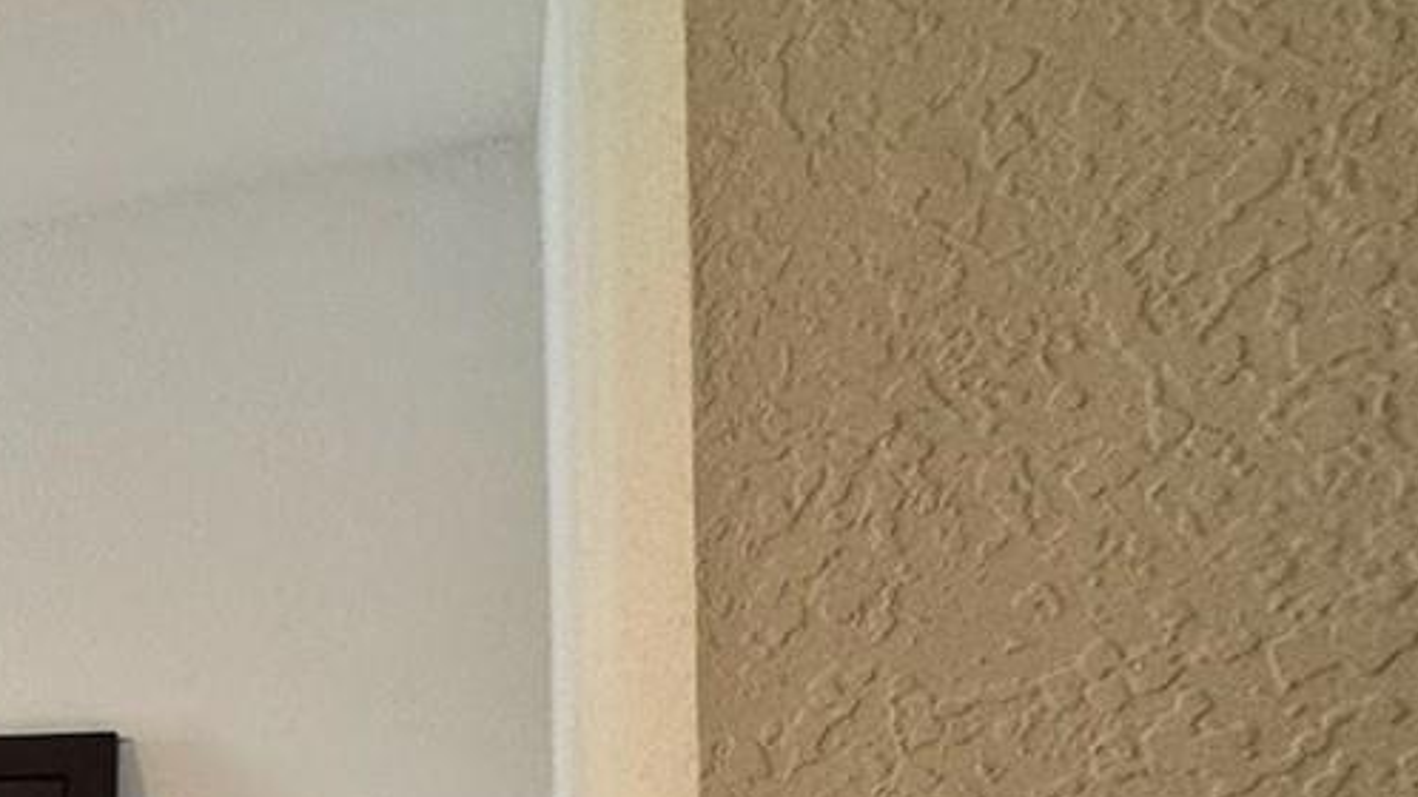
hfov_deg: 27.2
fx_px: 1842
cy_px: 814
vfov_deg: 23.3
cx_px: -769
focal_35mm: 49
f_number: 2.2
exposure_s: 1/120
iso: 200
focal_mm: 2.22
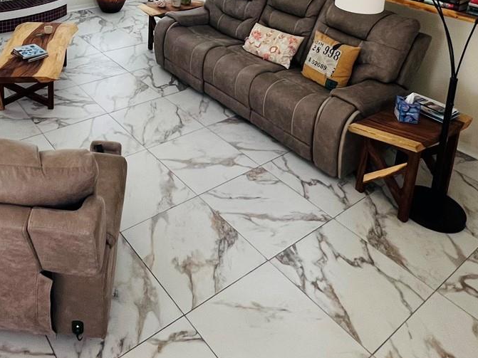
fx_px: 428
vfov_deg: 38.6
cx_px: 147
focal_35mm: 31
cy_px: -24
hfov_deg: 56.7
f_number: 1.8
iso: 160
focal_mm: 1.57
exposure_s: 1/99
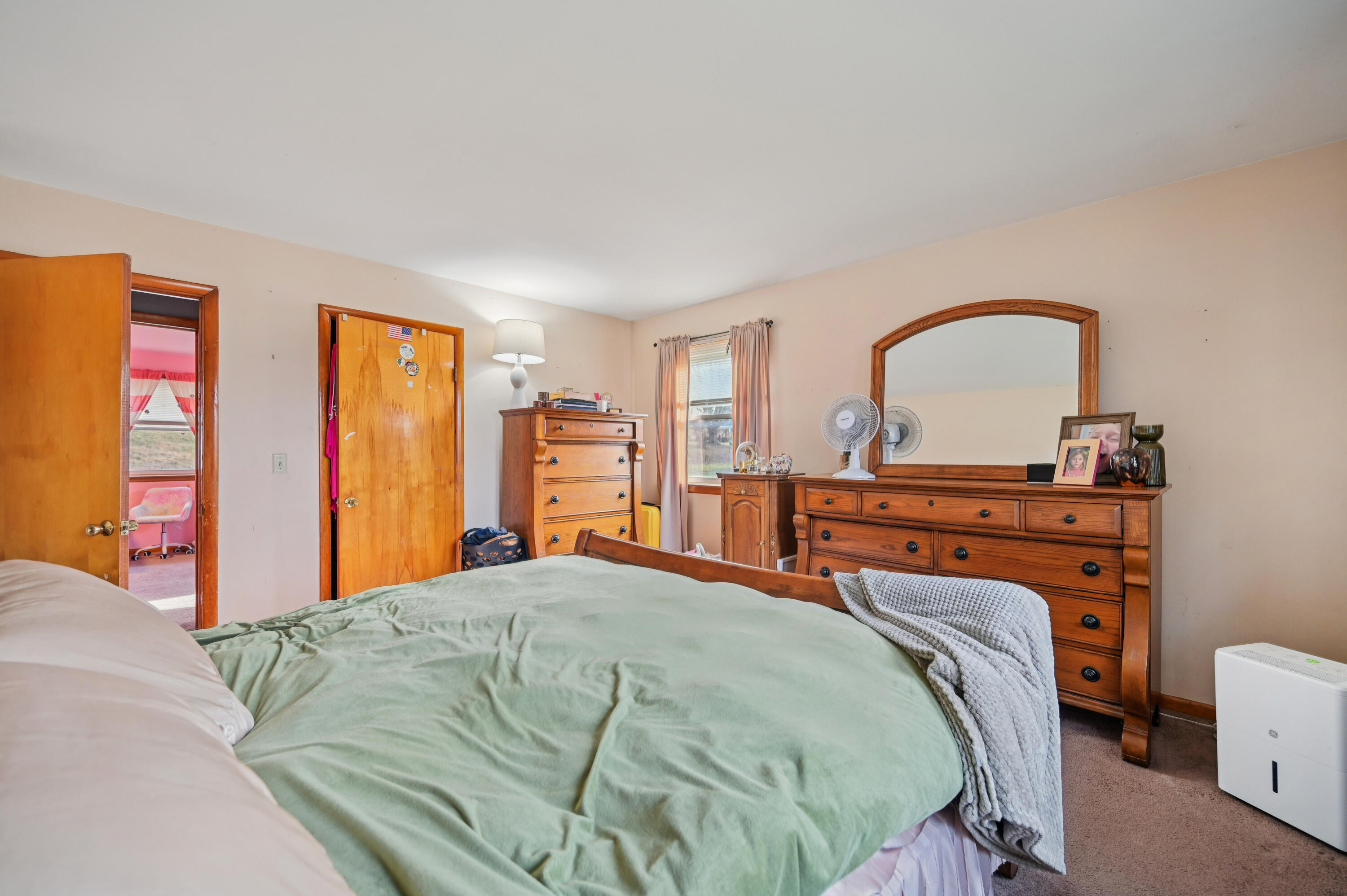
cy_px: 448
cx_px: 674
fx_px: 523
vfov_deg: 81.1
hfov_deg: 104.3
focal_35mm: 14
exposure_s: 1/15
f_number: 4
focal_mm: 14
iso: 400
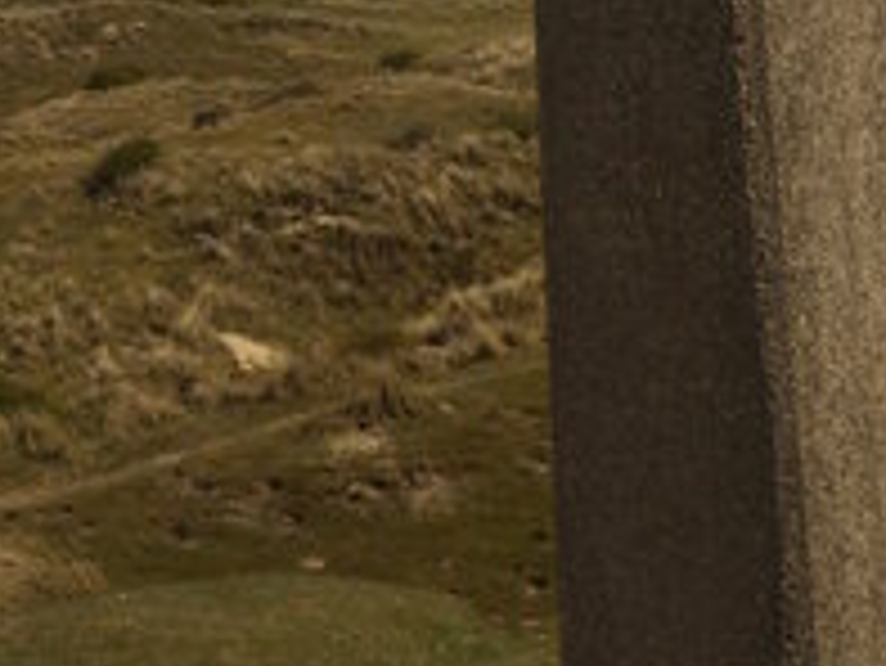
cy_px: -1012
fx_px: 3022
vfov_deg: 10.5
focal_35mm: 118
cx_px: -18
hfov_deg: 16.3
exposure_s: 1/400
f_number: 10
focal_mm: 20
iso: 250
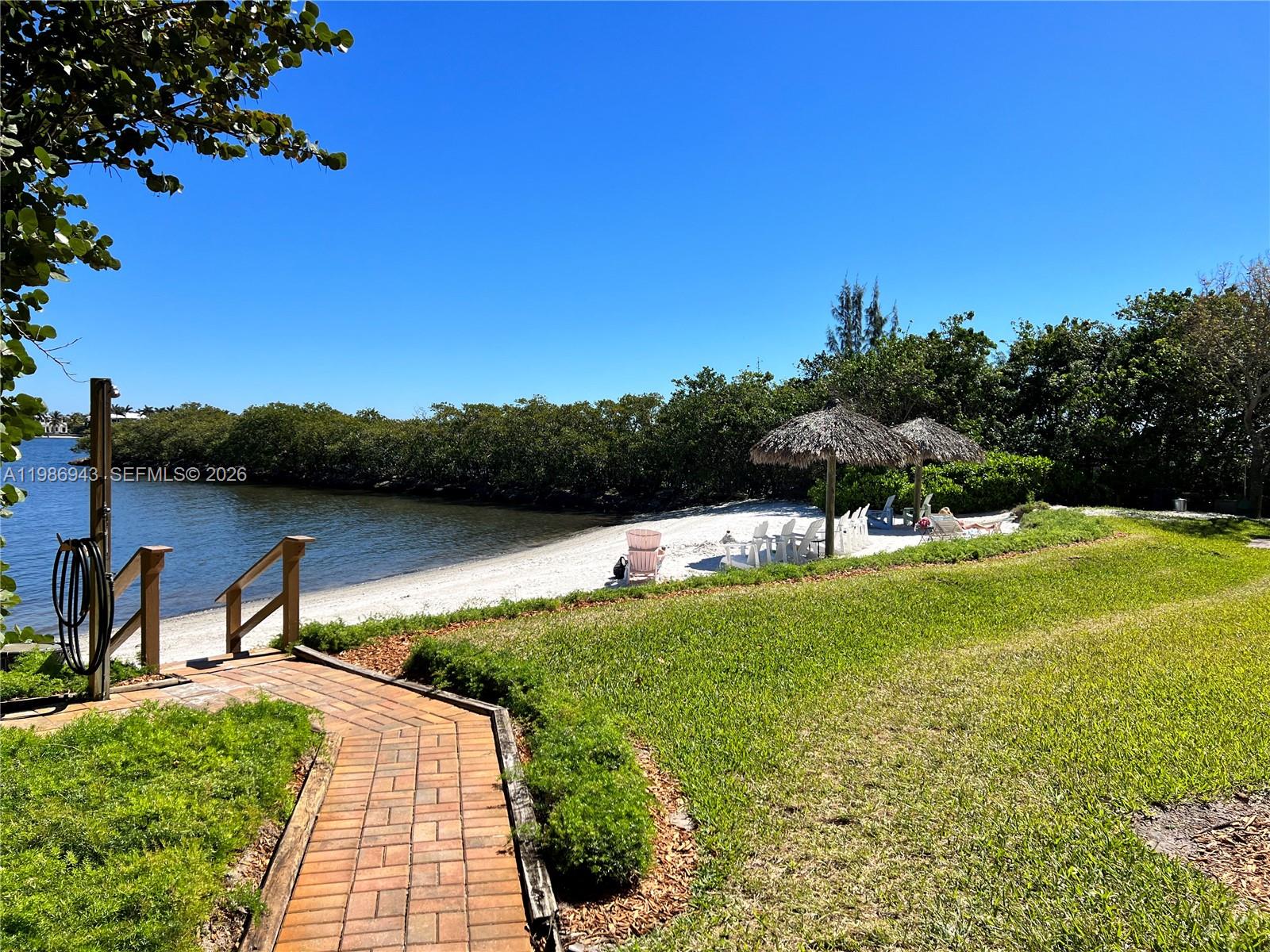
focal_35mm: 26
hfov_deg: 67.3
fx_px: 954
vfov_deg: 53.1
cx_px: 635
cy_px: 476
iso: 50
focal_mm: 5.7
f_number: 1.5
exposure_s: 1/5076
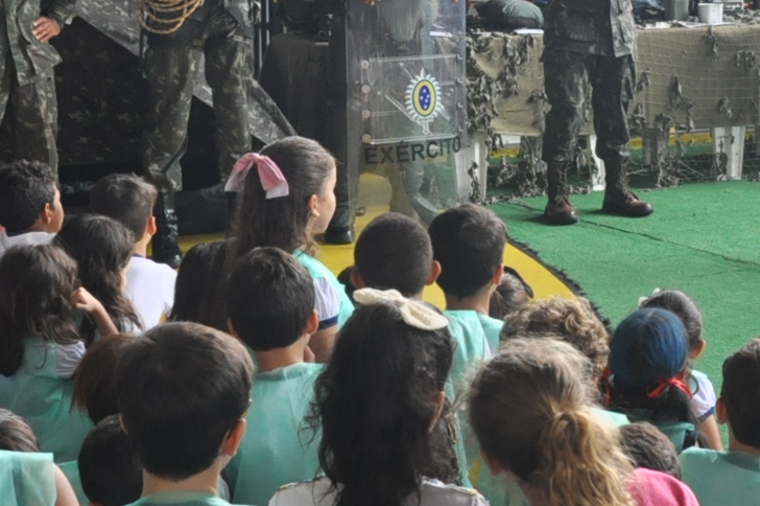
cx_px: 728
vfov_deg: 12.9
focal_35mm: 106
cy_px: 230
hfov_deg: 18.9
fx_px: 2236
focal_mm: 24
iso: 800
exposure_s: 1/60
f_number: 8
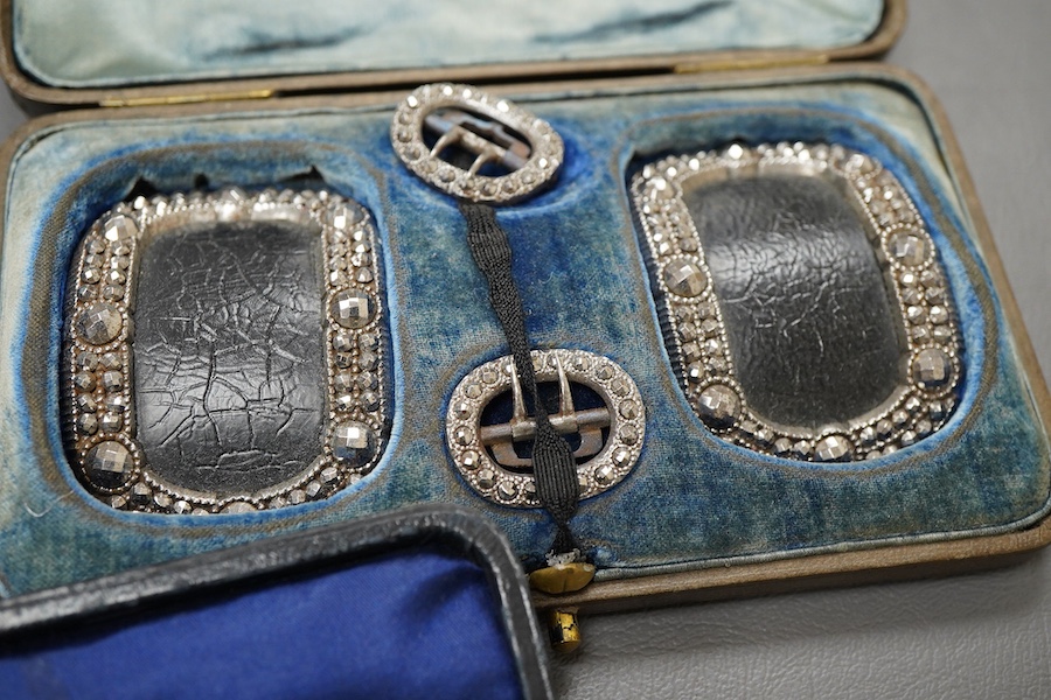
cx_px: 526
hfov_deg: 43.6
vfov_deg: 29.9
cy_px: 350
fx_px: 1314
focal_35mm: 45
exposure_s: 1/125
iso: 1250
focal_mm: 30
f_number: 8
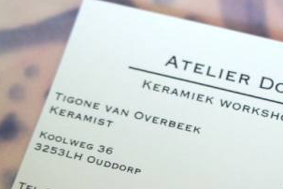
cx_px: 272
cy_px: 150
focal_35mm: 108
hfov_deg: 18.5
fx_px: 849
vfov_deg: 12.6
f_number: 4
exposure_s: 1/40
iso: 400
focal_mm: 21
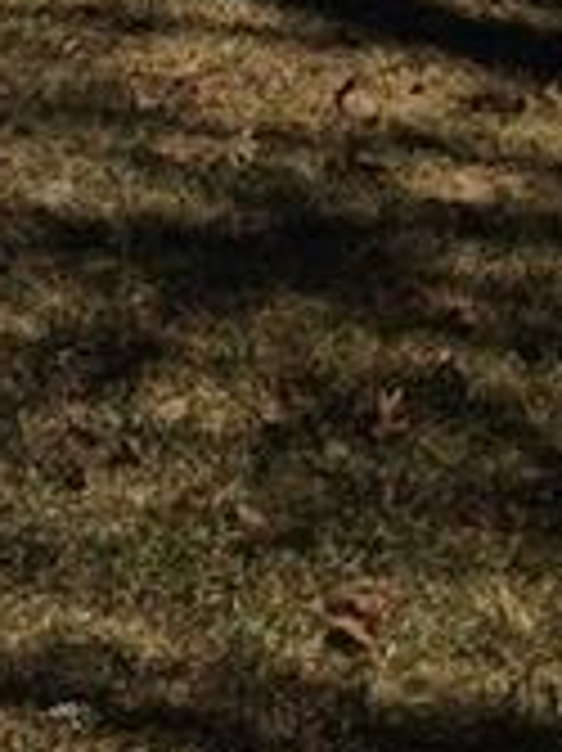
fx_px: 2861
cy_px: -601
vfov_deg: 13.4
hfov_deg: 10.8
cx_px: -297
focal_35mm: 132
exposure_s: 1/2463
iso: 50
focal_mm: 4.12
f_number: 2.4
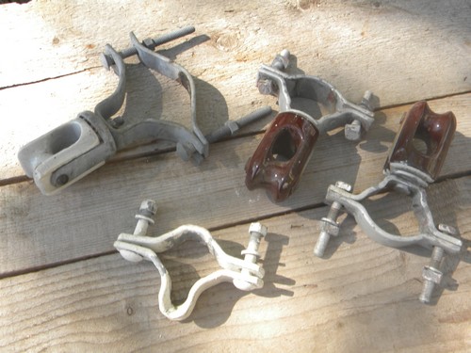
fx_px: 490
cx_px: 236
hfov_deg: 51.4
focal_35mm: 36
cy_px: 176
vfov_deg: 39.7
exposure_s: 1/150
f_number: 3.7
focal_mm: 6.4
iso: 80
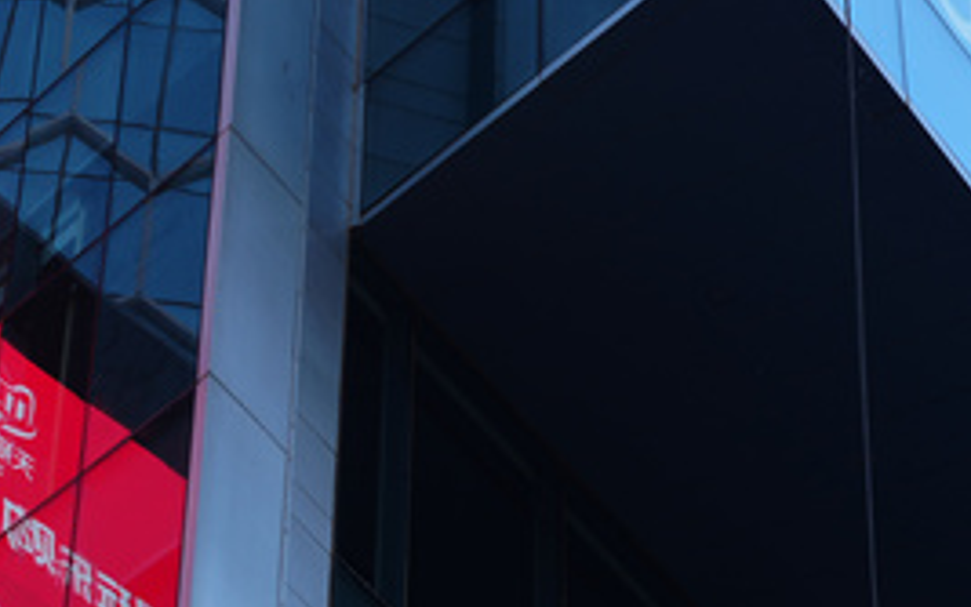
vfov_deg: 9.6
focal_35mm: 137
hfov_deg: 14.4
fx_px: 3626
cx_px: -389
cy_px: 365
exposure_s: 1/500
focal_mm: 35
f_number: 2.8
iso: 100
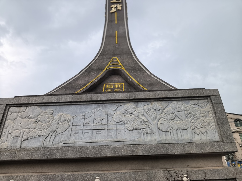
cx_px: 121
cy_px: 90
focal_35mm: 24
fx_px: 168
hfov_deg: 71.6
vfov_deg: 56.8
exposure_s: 1/2174
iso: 50
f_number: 2
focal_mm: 5.75
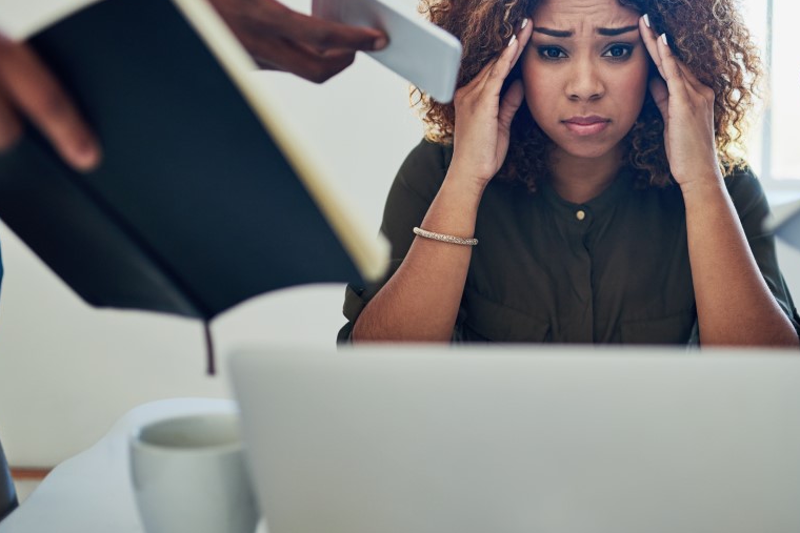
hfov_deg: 37.1
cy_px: 173
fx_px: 1178
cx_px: 544
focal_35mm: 53
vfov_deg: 25.4
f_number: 2
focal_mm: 35
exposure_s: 1/500
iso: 250
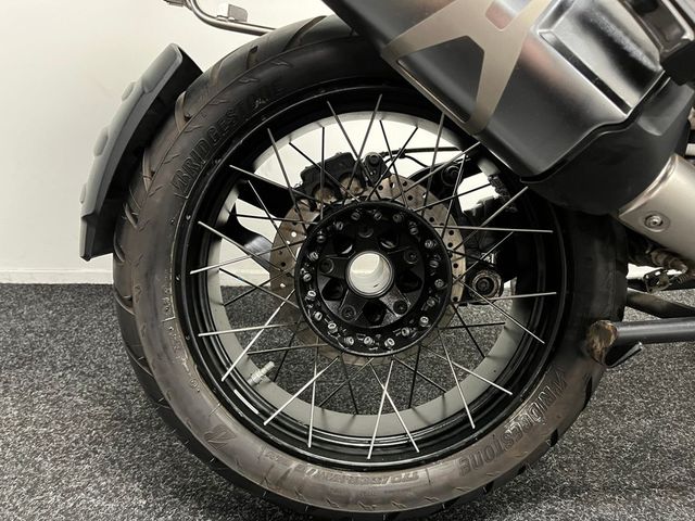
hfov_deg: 67.3
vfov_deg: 53.1
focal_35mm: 26
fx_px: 522
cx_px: 348
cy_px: 260
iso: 500
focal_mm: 5.1
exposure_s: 1/33
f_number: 1.6
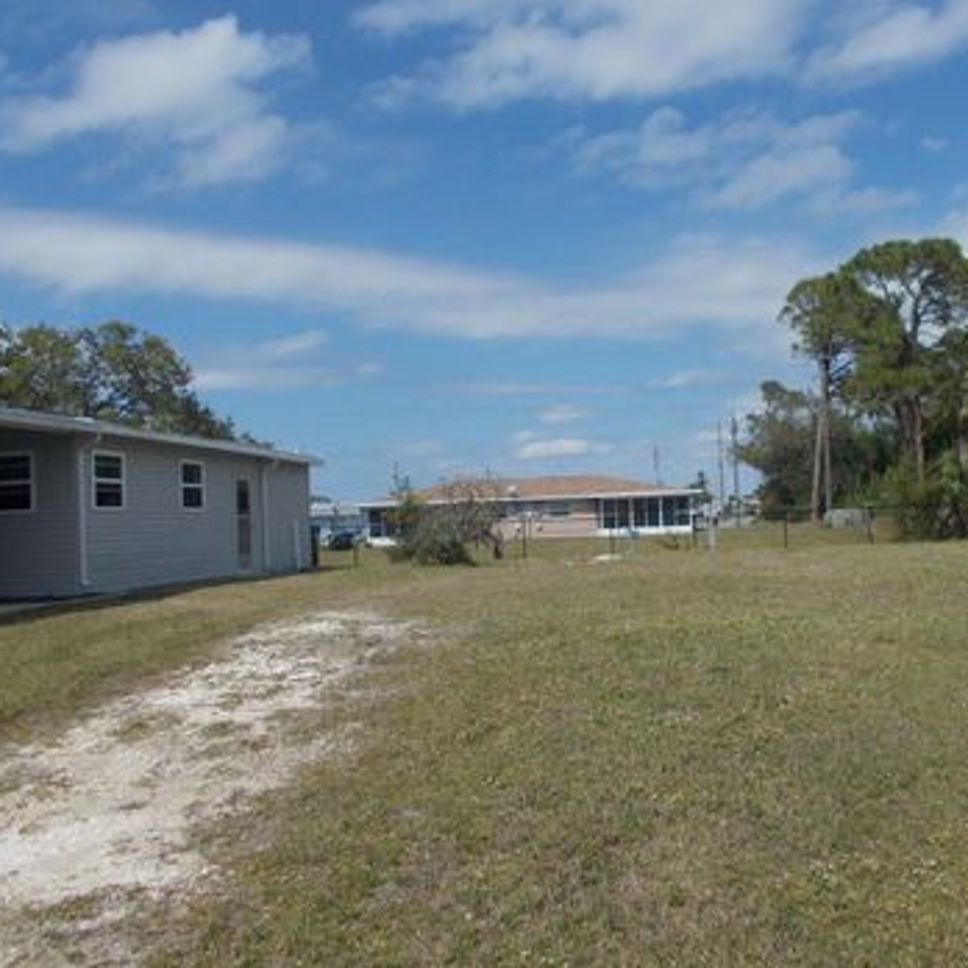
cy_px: 471
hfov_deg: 49.6
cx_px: 548
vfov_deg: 49.7
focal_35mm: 33
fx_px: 1044
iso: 80
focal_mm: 4.6
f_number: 8
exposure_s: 1/320
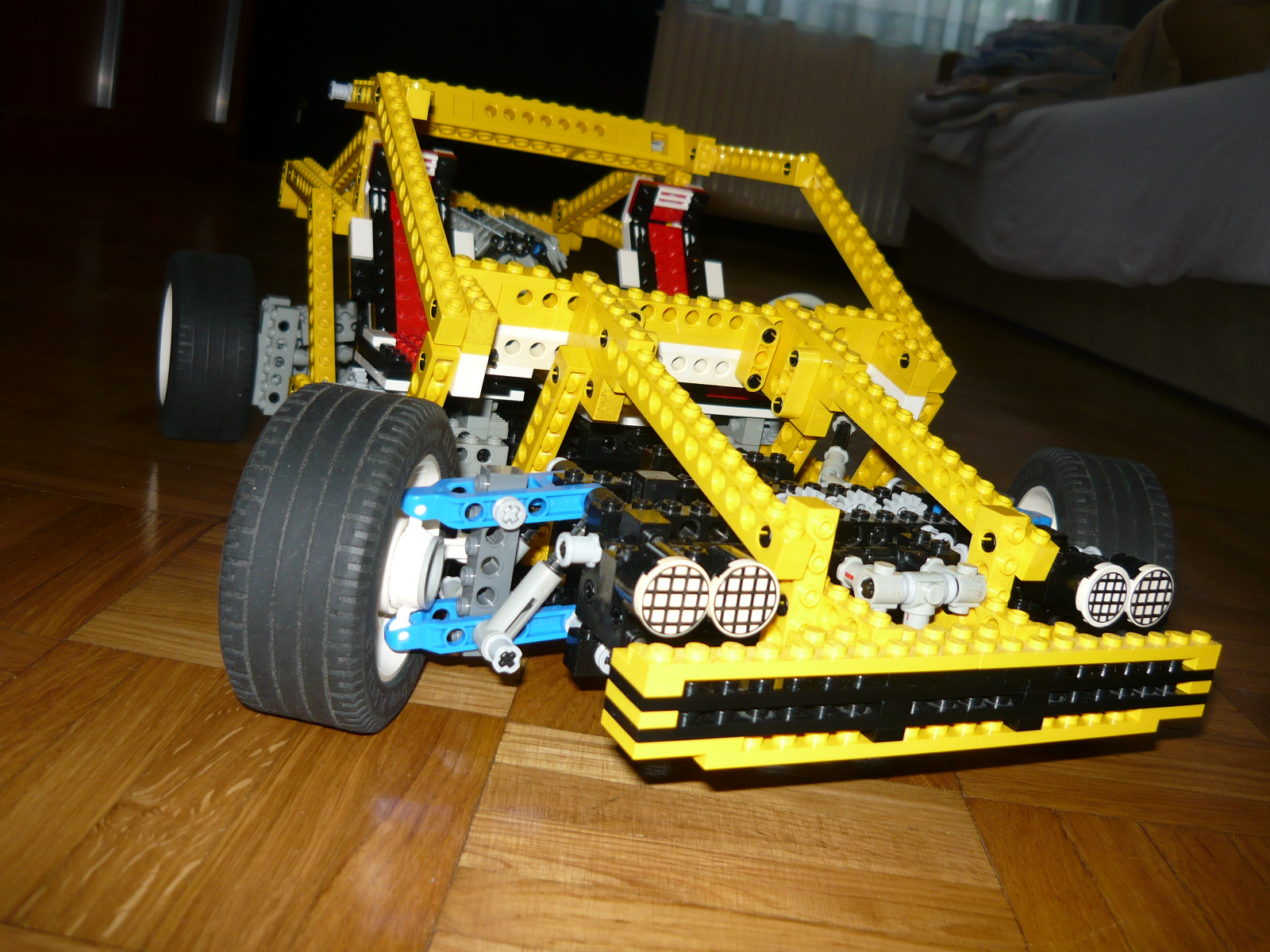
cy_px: 476
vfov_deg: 42.9
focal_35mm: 33
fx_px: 1211
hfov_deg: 55.4
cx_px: 635
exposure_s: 1/30
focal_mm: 5.5
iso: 100
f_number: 2.8
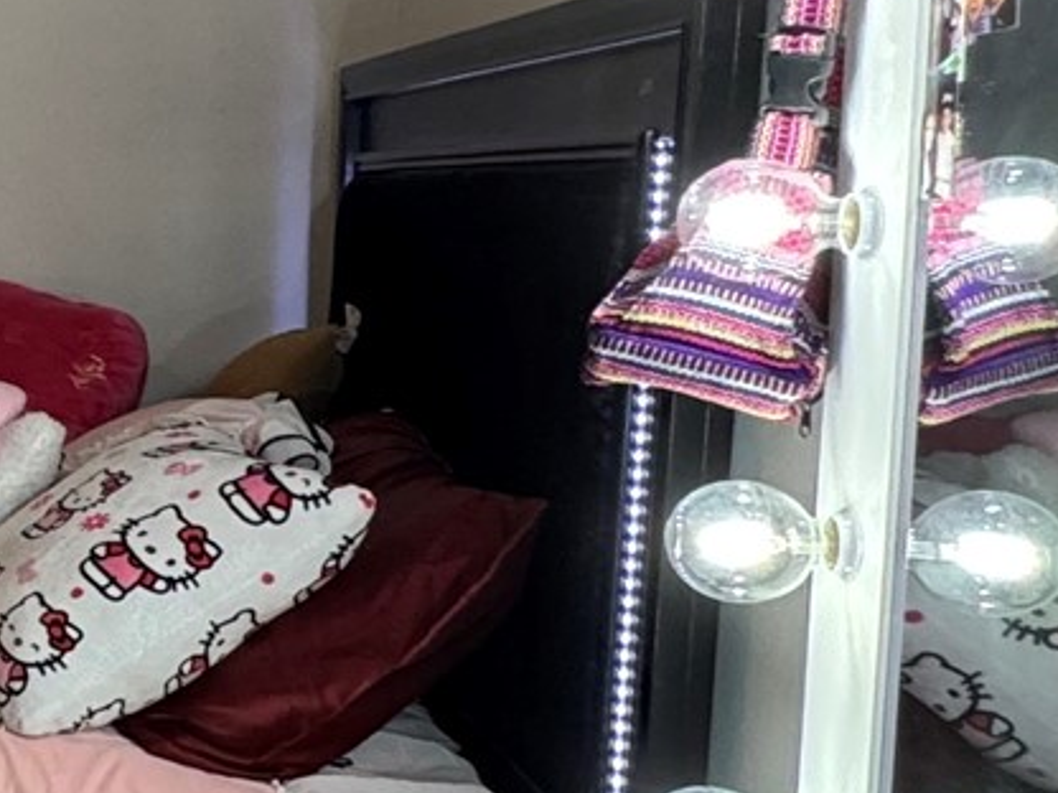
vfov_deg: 21.3
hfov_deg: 20.0
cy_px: 369
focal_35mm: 69
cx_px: -870
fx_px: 2109
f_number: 2.2
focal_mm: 2.22
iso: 200
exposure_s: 1/60
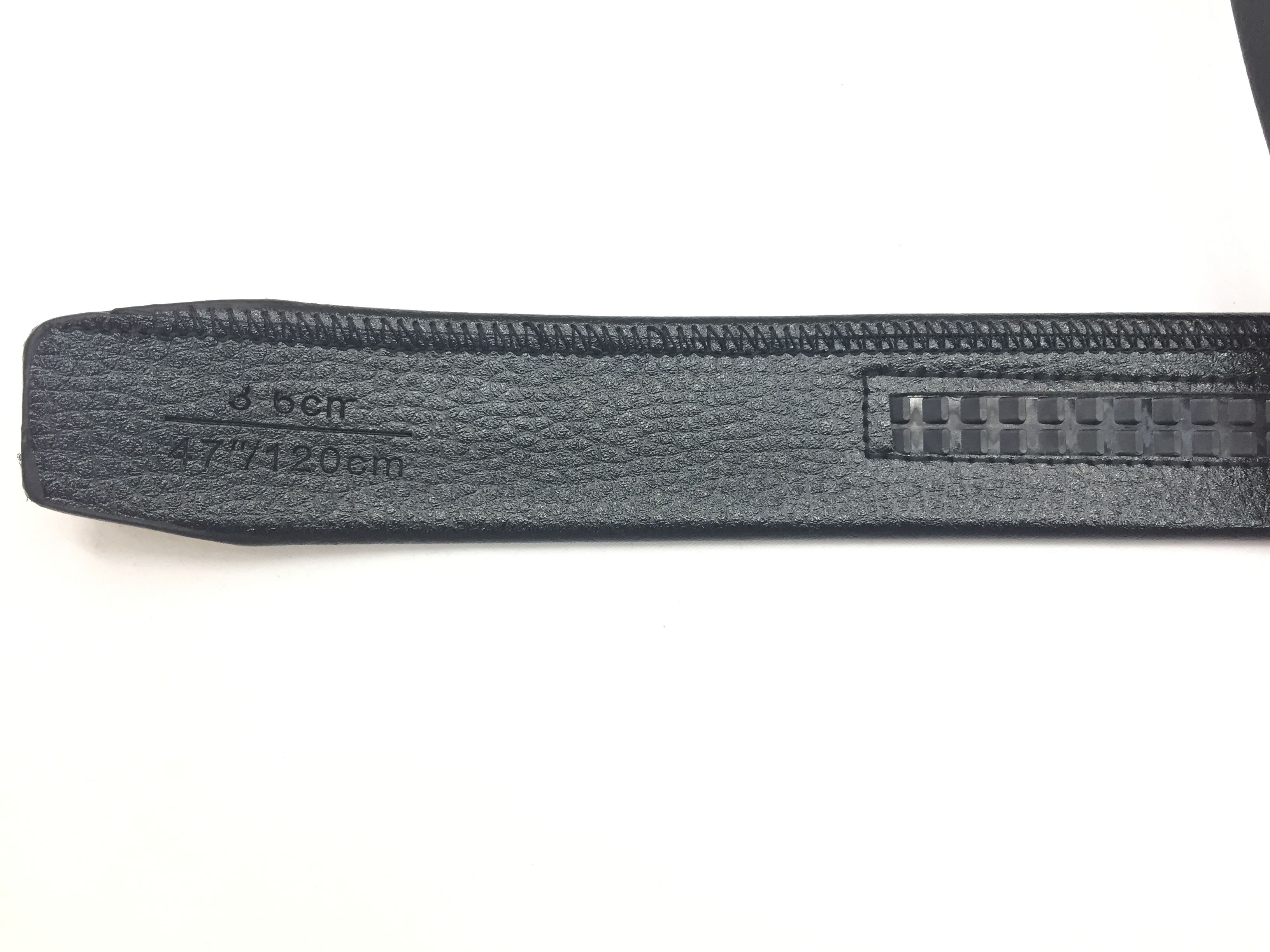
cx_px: 635
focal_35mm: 29
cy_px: 476
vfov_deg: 48.2
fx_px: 1064
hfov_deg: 61.7
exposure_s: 1/33
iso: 100
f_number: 2.2
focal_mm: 4.15
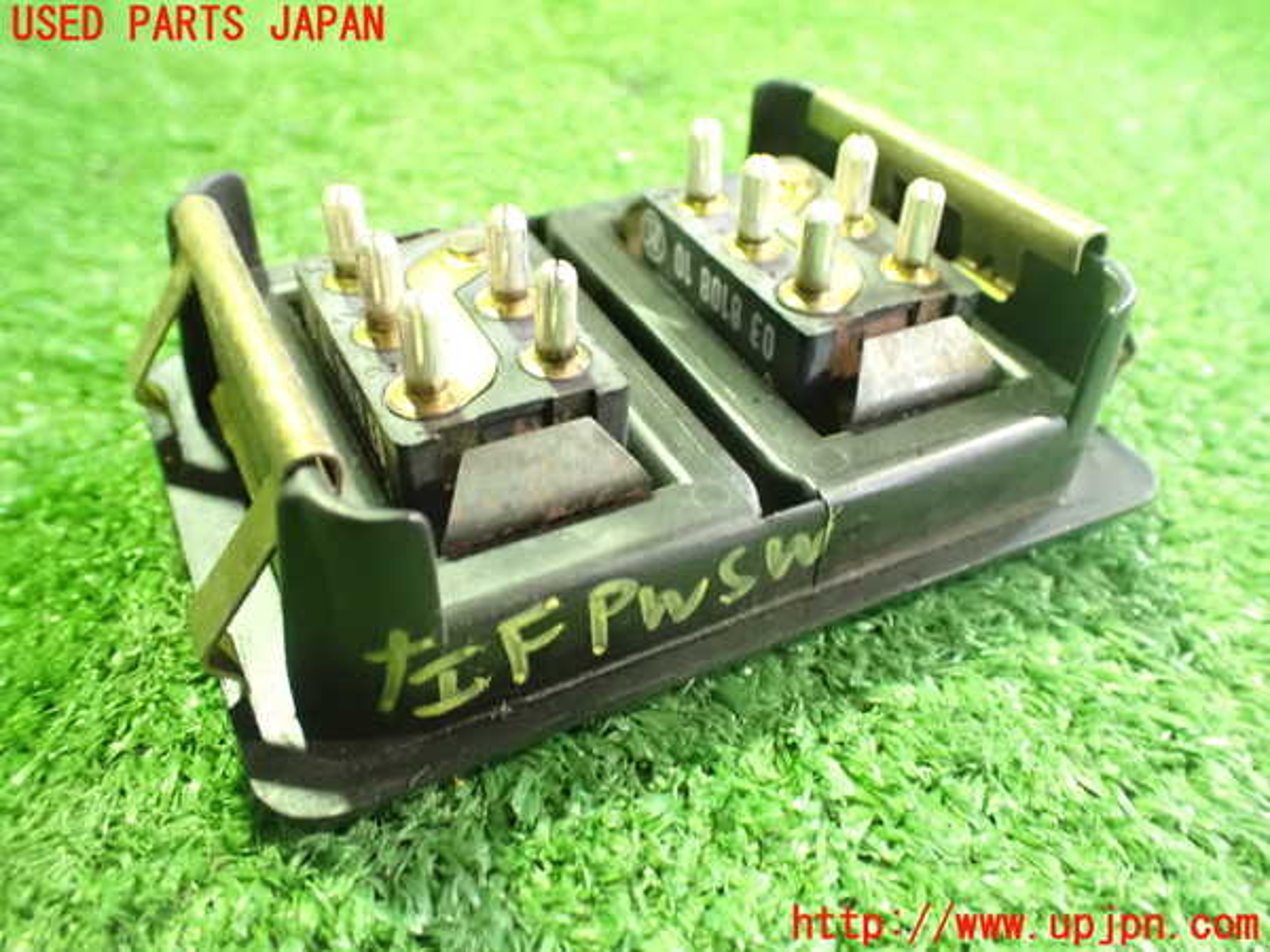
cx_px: 635
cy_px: 476
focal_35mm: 30
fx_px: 1101
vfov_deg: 46.8
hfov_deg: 60.0
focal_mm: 5.4
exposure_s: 1/25
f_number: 2.3
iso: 1600
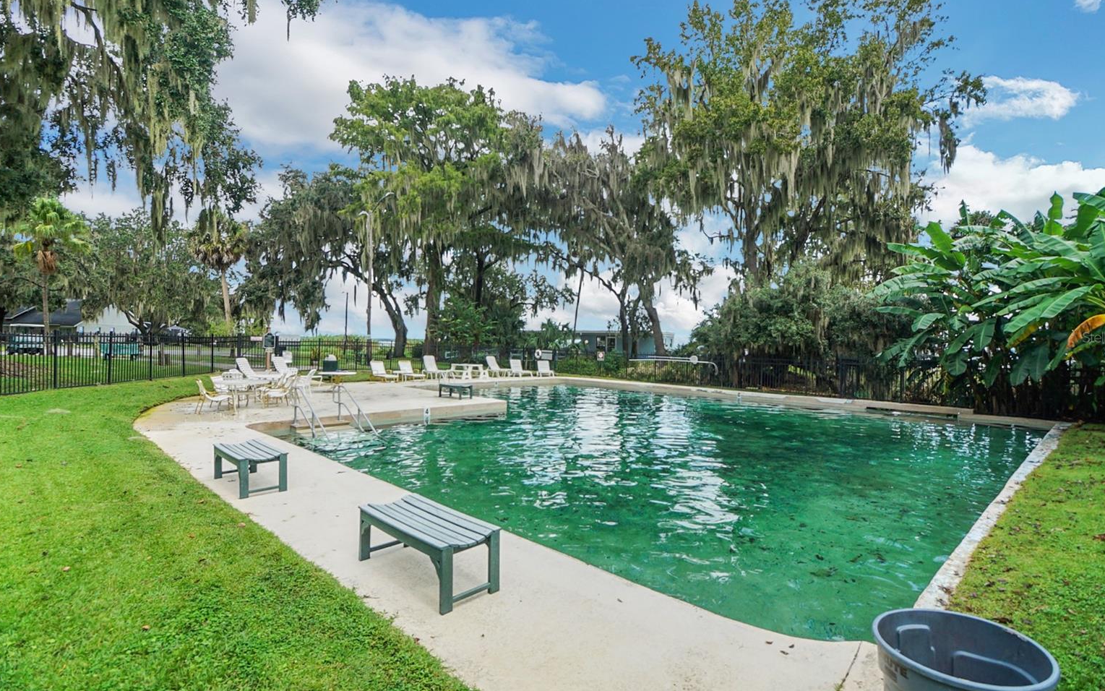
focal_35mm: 16
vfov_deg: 71.3
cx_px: 569
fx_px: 482
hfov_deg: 97.8
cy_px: 337
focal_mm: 10
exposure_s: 1/160
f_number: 9
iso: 320
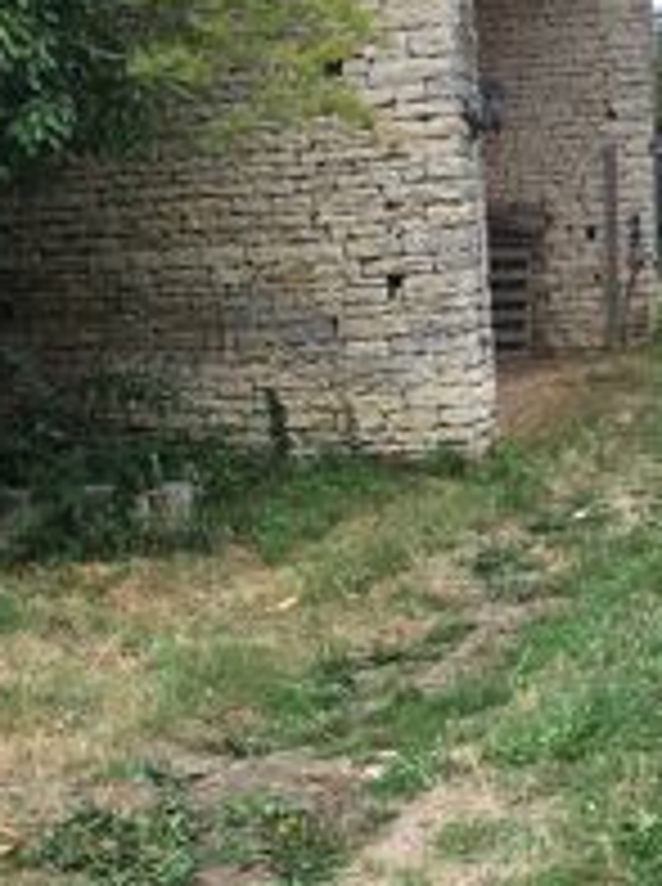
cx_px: 518
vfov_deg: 30.6
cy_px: 587
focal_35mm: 63
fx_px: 1612
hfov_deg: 22.9
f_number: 2.2
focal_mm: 4.15
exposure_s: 1/478
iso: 25
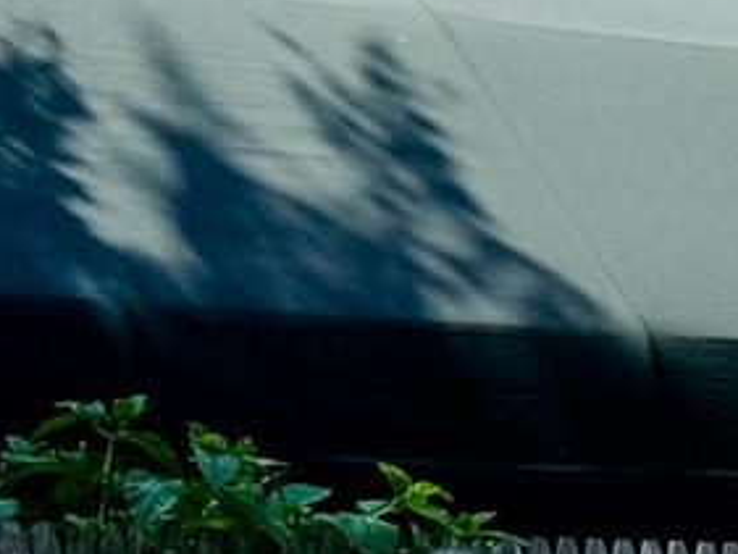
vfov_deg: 8.5
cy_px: 378
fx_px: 3733
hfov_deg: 8.9
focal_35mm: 175
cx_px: 2303
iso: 80
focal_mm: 6.76
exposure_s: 1/2710
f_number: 1.78
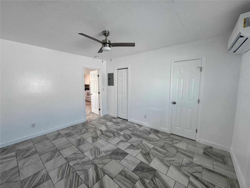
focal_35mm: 14
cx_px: 125
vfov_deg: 85.7
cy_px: 94
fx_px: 101
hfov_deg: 102.1
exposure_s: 1/99
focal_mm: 2.22
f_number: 2.2
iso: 64
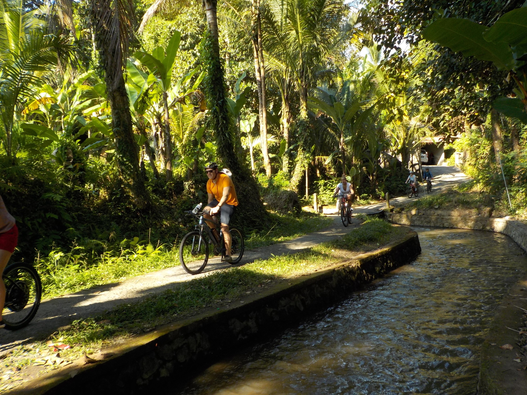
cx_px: 263
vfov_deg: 45.5
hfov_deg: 58.3
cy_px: 199
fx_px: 472
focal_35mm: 31
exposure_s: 1/160
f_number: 3.3
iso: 125
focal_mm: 4.1
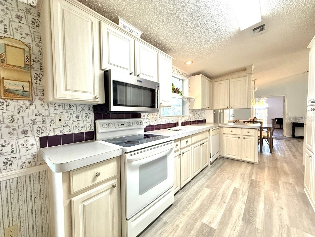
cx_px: 158
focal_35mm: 14
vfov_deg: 85.7
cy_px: 118
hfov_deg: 102.1
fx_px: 127
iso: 250
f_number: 2.2
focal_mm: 2.22
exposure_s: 1/120
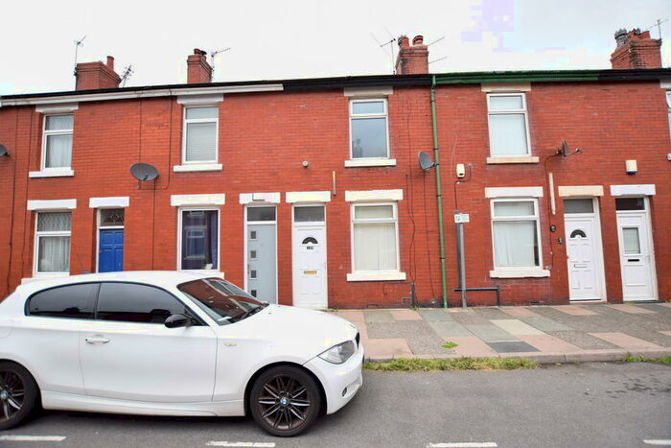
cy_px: 224
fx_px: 280
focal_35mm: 15
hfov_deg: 100.4
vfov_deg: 77.4
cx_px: 336
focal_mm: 10
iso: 100
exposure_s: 1/160
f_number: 4
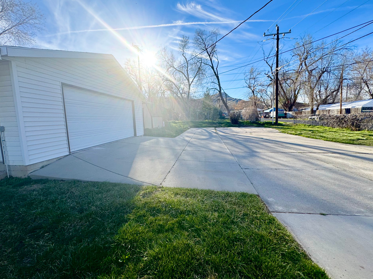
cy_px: 137
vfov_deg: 81.7
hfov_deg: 98.1
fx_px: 162
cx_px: 180
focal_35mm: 15
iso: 50
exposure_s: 1/1006
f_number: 2.2
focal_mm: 2.22
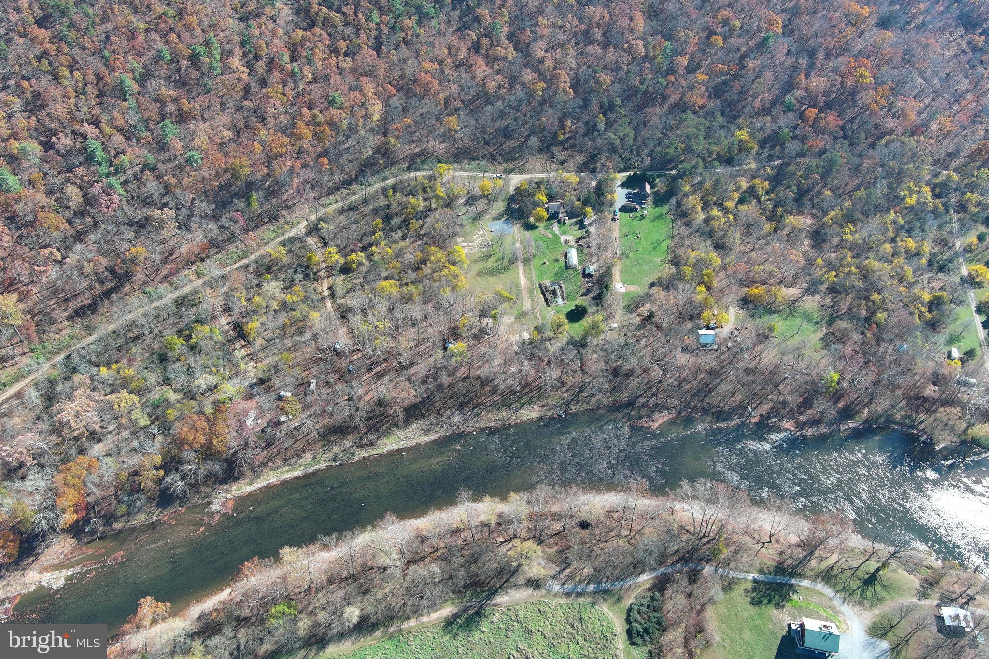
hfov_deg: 63.7
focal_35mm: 29
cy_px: 330
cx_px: 494
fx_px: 797
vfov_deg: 45.0
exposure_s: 1/295
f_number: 2.8
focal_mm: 10.57
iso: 100
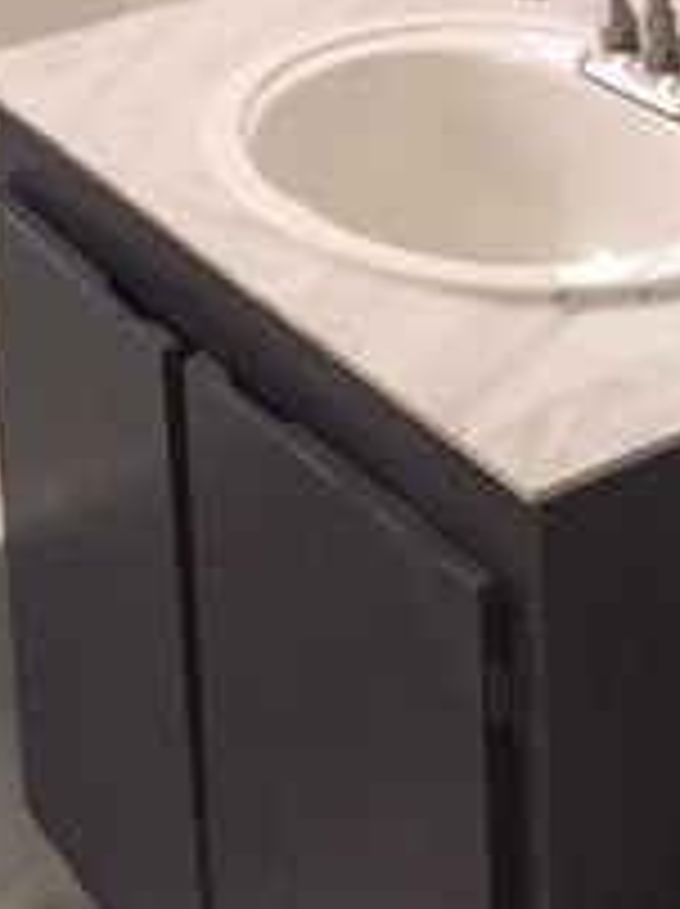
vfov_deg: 19.2
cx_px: 261
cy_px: -369
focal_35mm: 92
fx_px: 2415
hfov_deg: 16.0
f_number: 2.2
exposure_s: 1/30
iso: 250
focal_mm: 4.15
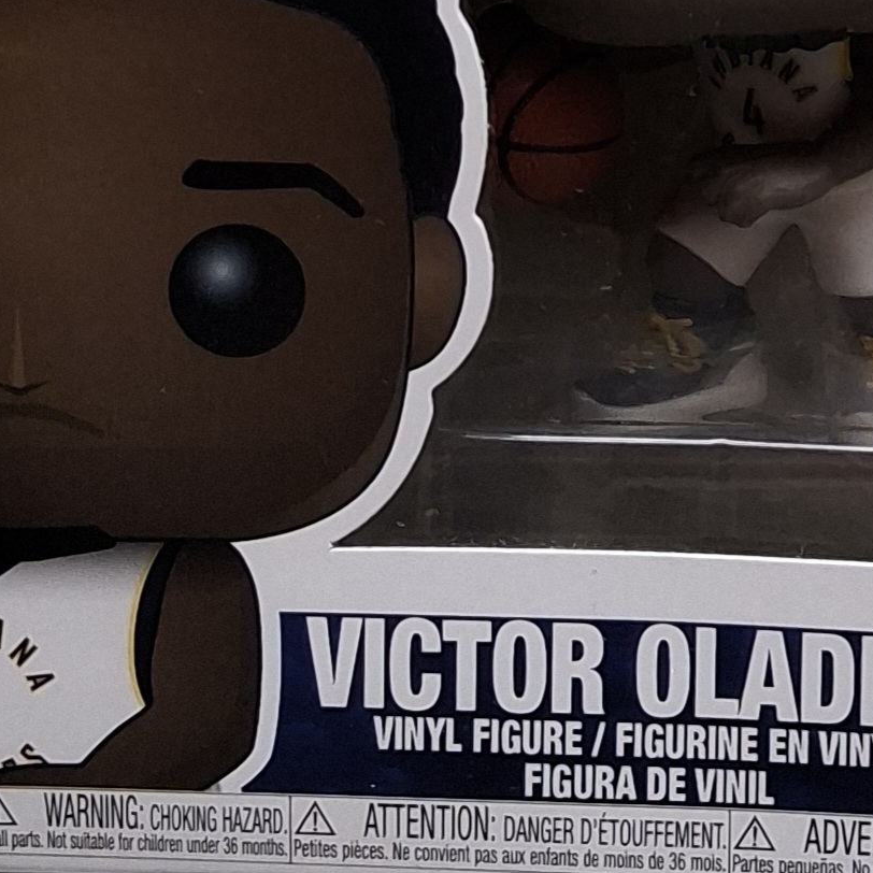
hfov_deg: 22.7
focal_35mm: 76
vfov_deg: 21.8
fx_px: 2168
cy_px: -34
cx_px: 587
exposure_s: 1/120
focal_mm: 3.08
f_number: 2
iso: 200
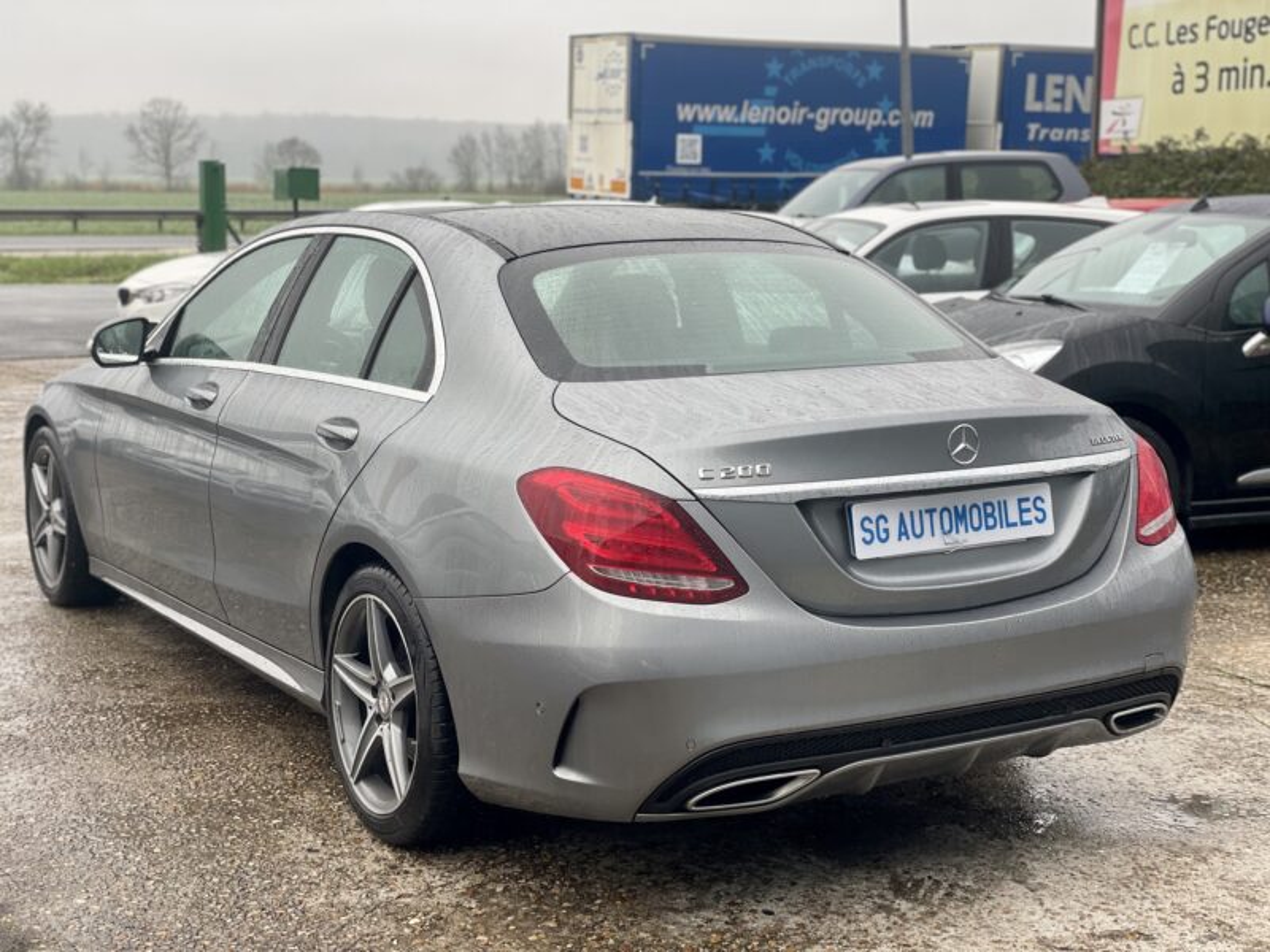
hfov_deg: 36.8
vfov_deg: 28.0
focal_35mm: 52
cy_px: 476
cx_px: 635
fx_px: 1908
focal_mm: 6
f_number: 2
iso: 25
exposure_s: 1/122
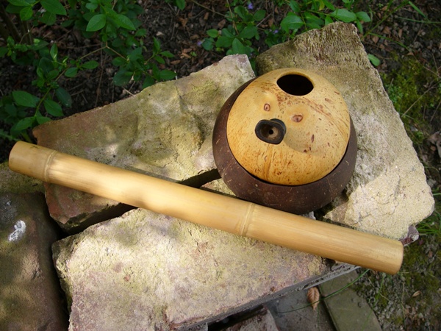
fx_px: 459
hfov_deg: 51.4
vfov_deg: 39.7
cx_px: 220
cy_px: 166
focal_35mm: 36
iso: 50
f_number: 2.8
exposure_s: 1/100
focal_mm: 6
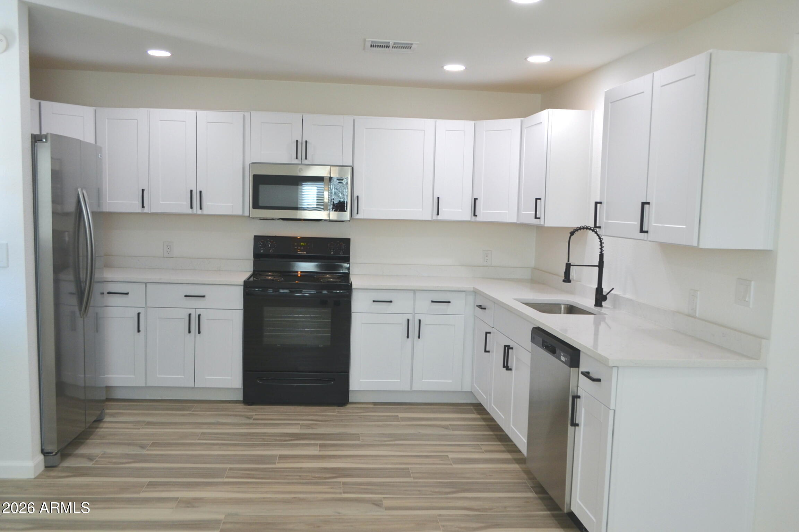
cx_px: 400
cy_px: 266
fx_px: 666
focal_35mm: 30
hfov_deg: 61.9
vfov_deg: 43.6
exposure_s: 1/100
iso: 400
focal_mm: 20
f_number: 5
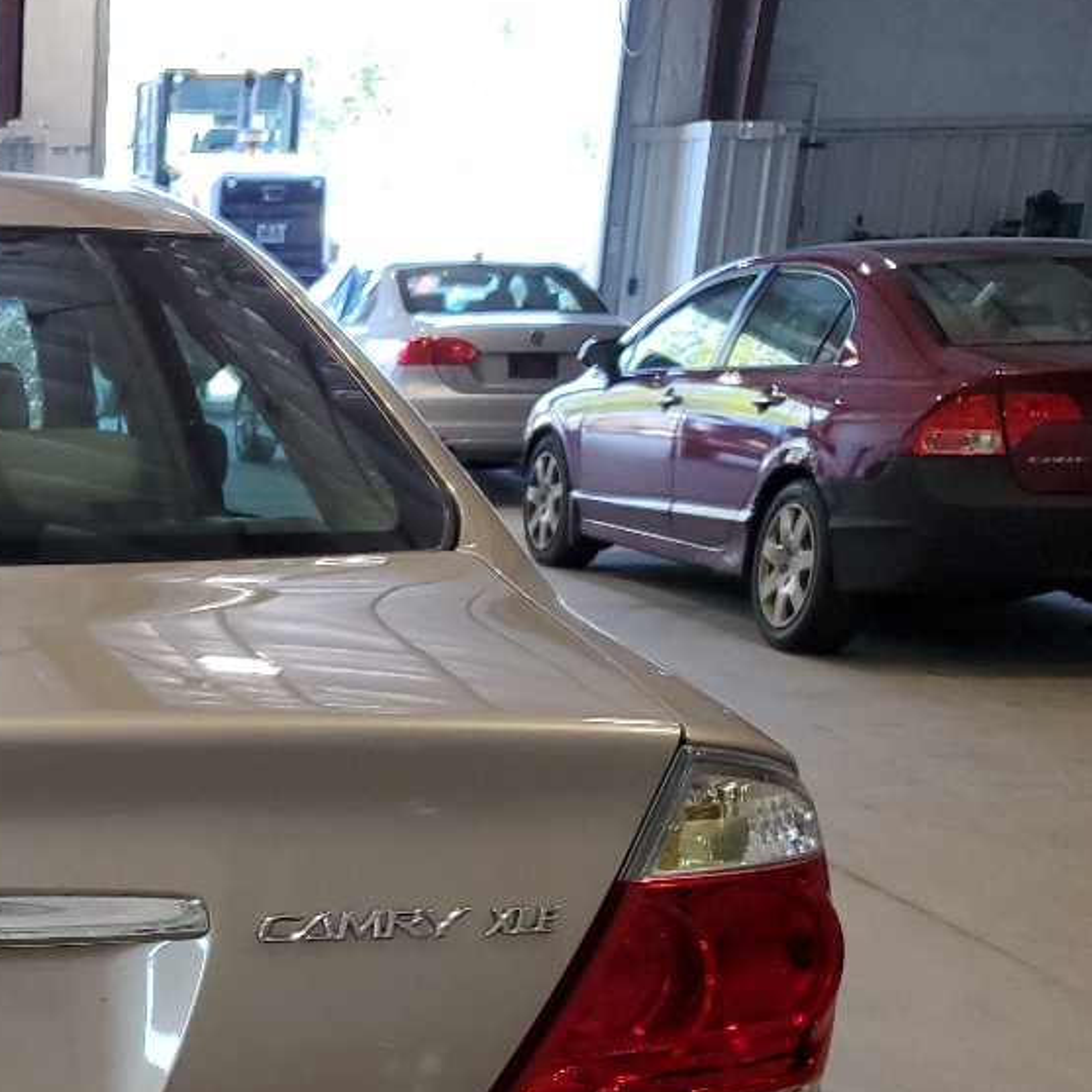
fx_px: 2356
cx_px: -343
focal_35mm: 66
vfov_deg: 25.1
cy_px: 1037
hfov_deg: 23.1
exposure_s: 1/120
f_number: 1.5
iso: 81
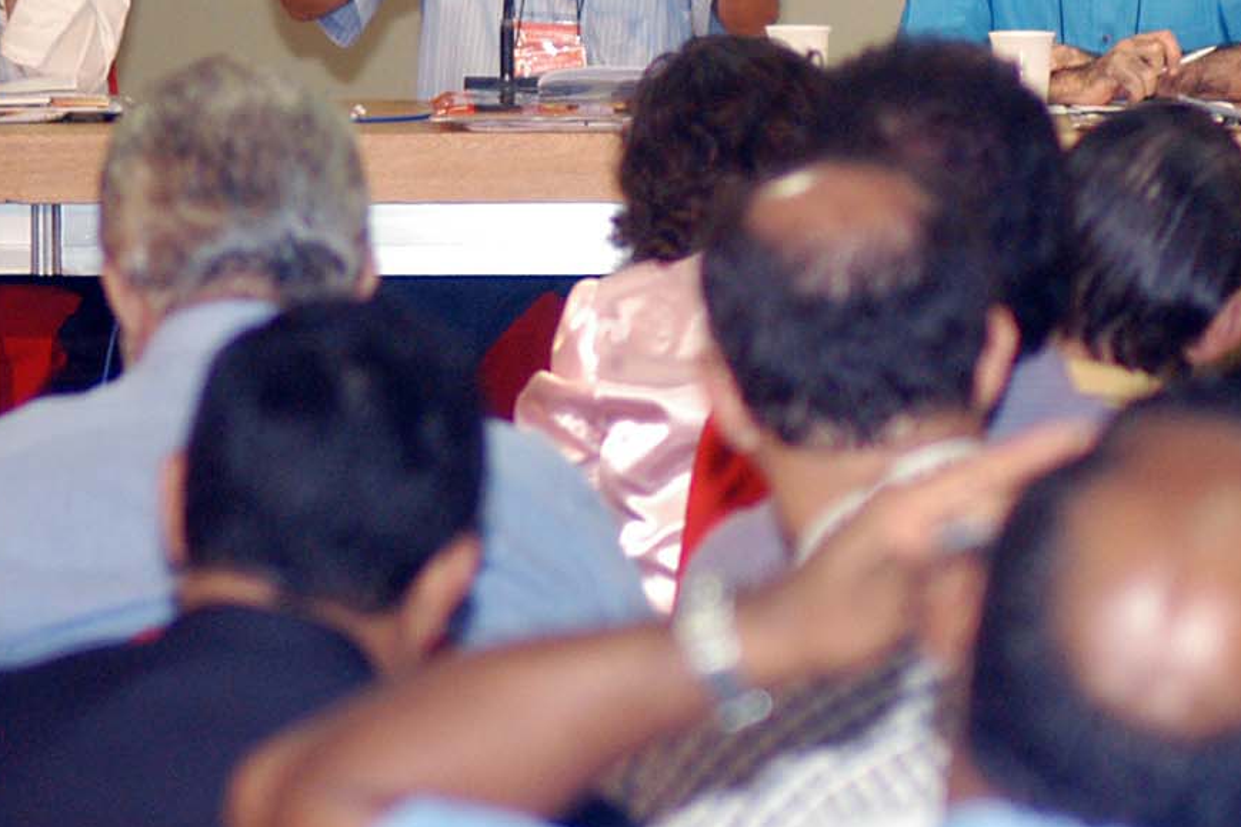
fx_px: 10649
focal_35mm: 309
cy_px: -91
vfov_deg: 4.4
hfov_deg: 6.7
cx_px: 1102
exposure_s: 1/100
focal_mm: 80
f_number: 2.8
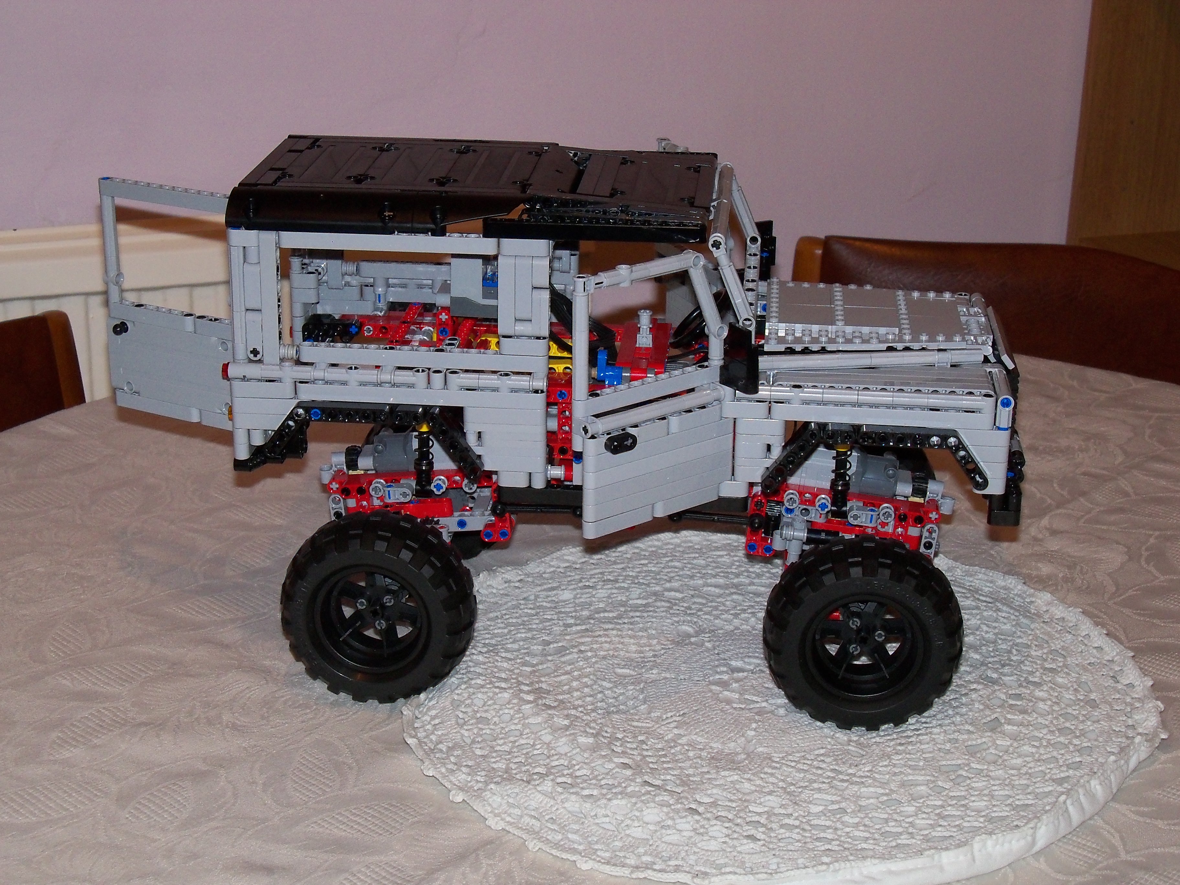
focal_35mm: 59
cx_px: 590
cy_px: 442
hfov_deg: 32.7
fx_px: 2011
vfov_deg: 24.8
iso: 200
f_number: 4
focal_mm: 10.5
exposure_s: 1/30
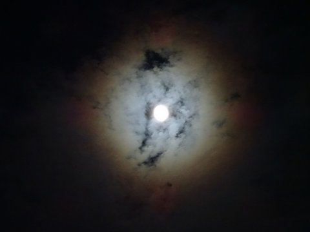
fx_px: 1424
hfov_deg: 12.4
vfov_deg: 9.3
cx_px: 155
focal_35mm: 159
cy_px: 116
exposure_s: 1/10
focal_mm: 27.16
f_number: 5.6
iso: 3200
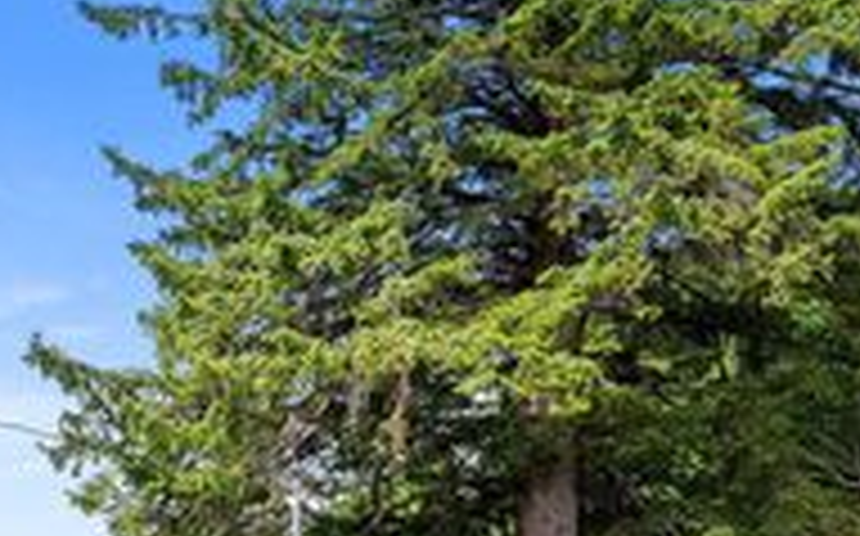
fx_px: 1124
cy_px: 723
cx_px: -86
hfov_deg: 35.7
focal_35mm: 48
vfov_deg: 23.3
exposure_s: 1/1600
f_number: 5
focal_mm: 18
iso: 400
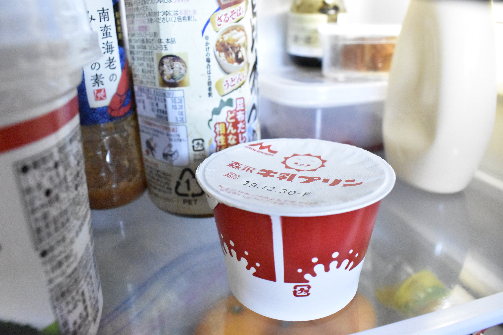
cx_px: 252
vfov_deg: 48.0
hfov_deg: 67.4
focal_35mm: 27
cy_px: 168
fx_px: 377
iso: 18000
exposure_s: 1/125
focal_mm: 18
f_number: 5.6
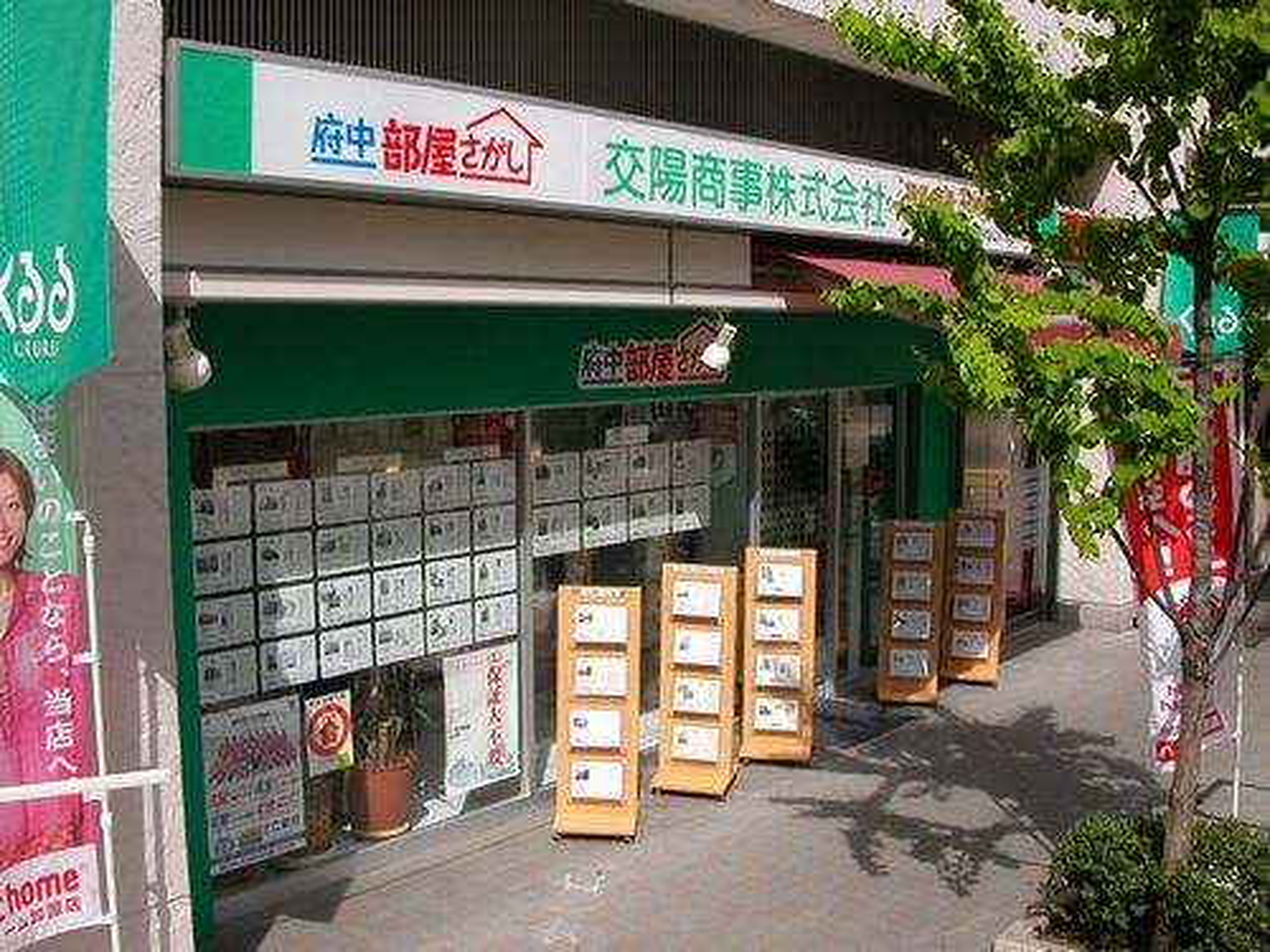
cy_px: 476
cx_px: 635
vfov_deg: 38.7
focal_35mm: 37
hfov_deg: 50.1
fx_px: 1357
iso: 100
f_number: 4.5
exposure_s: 1/480
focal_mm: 5.6
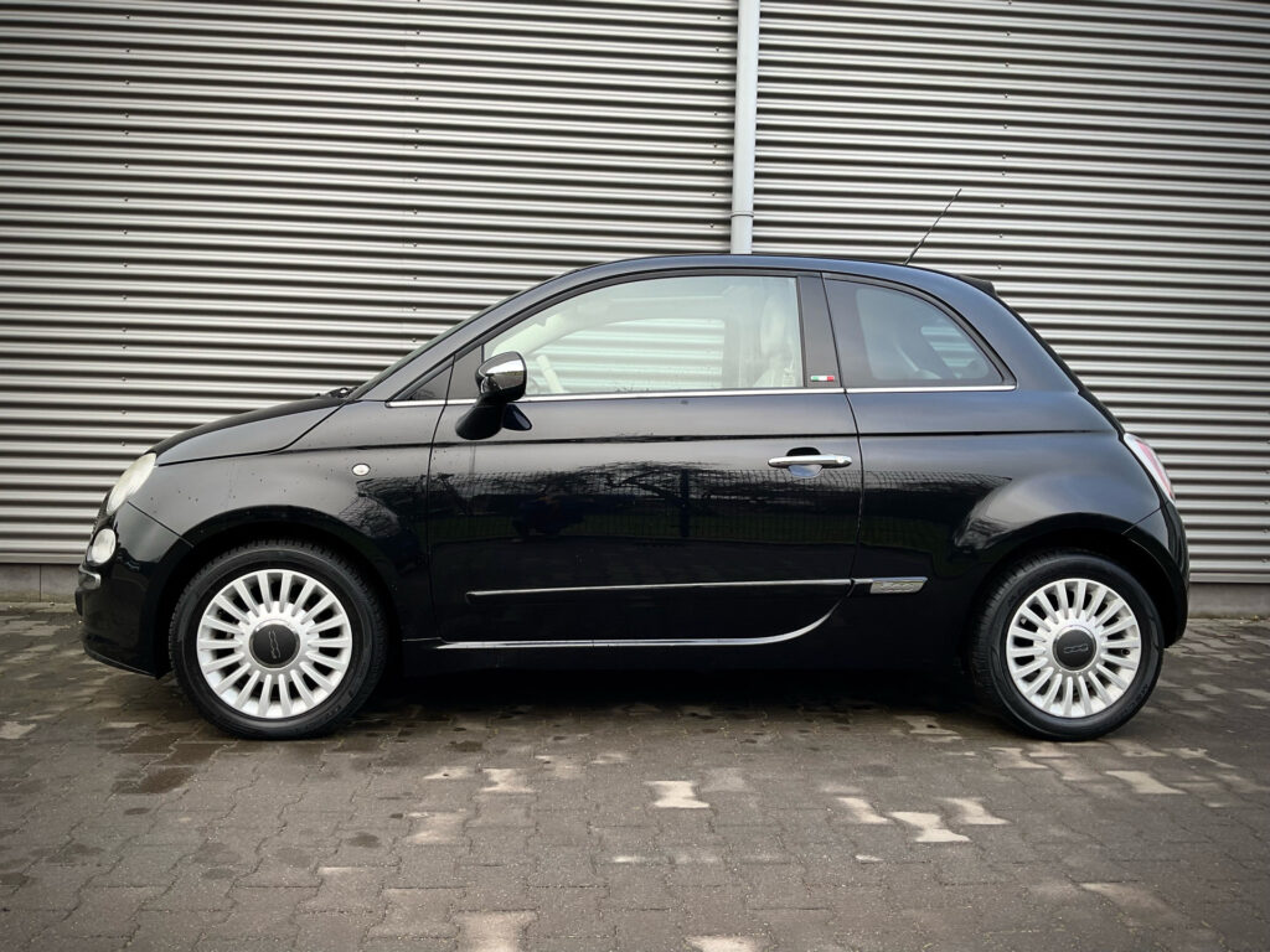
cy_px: 476
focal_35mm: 29
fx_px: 1064
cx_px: 635
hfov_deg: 61.7
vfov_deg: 48.2
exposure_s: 1/120
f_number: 1.8
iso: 25
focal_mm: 3
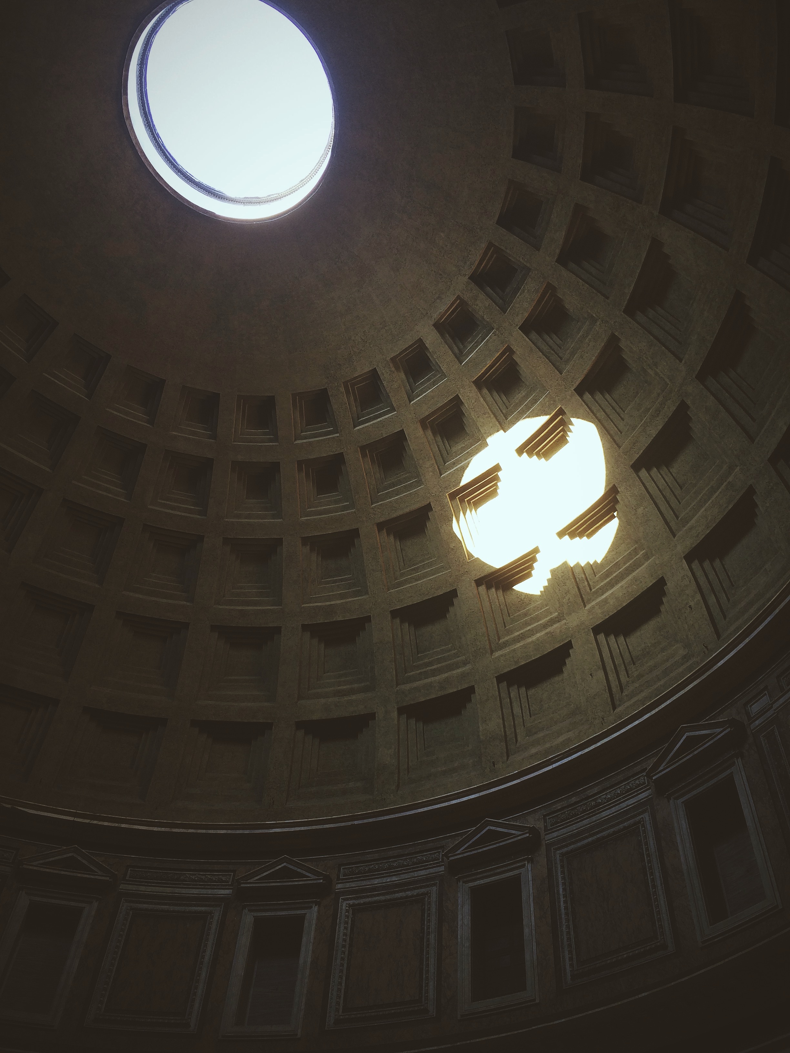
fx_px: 882
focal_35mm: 29
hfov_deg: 48.2
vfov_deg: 61.7
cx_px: 395
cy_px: 526
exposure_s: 1/30
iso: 40
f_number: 2.2
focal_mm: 4.15
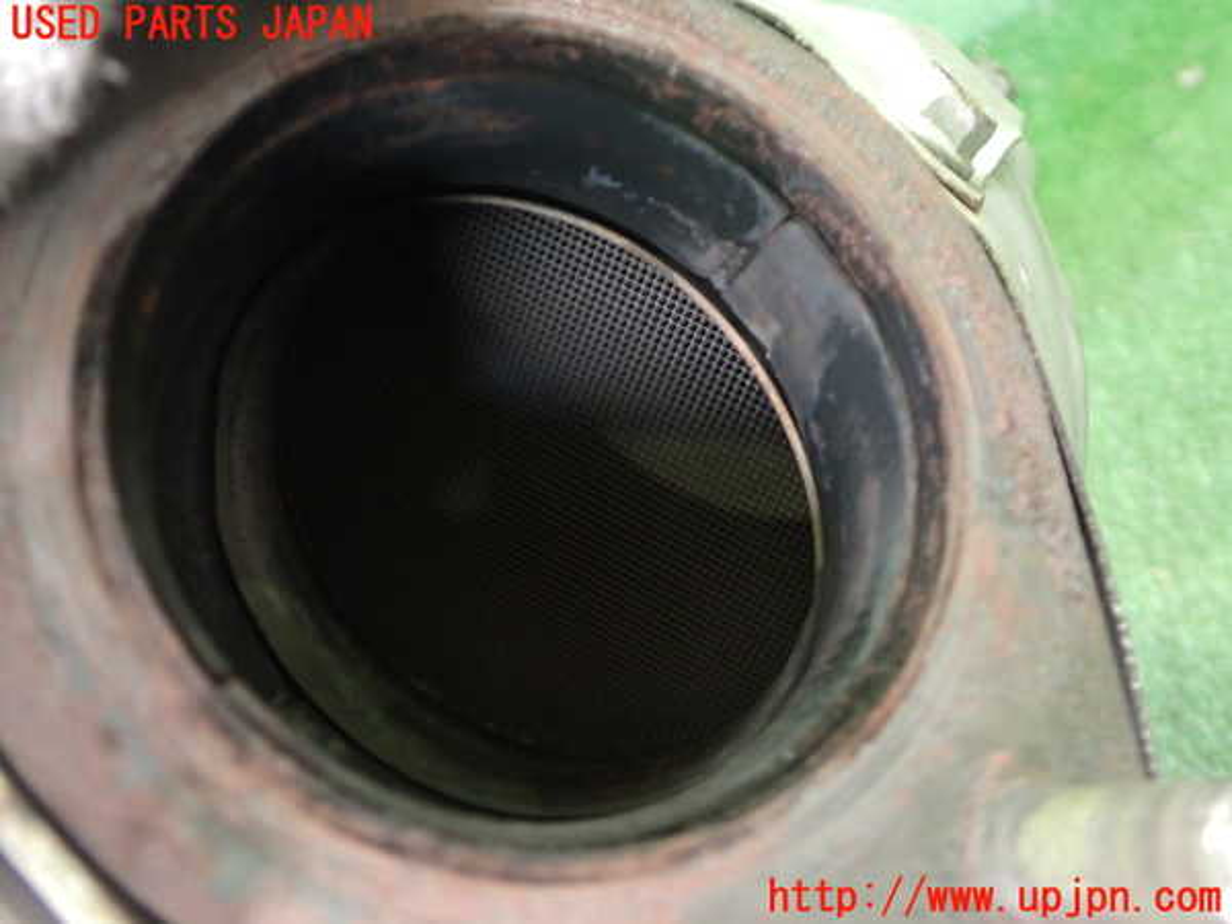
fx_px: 1068
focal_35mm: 30
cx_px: 616
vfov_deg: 46.8
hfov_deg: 60.0
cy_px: 462
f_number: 2.3
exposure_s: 1/15
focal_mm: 5.4
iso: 800
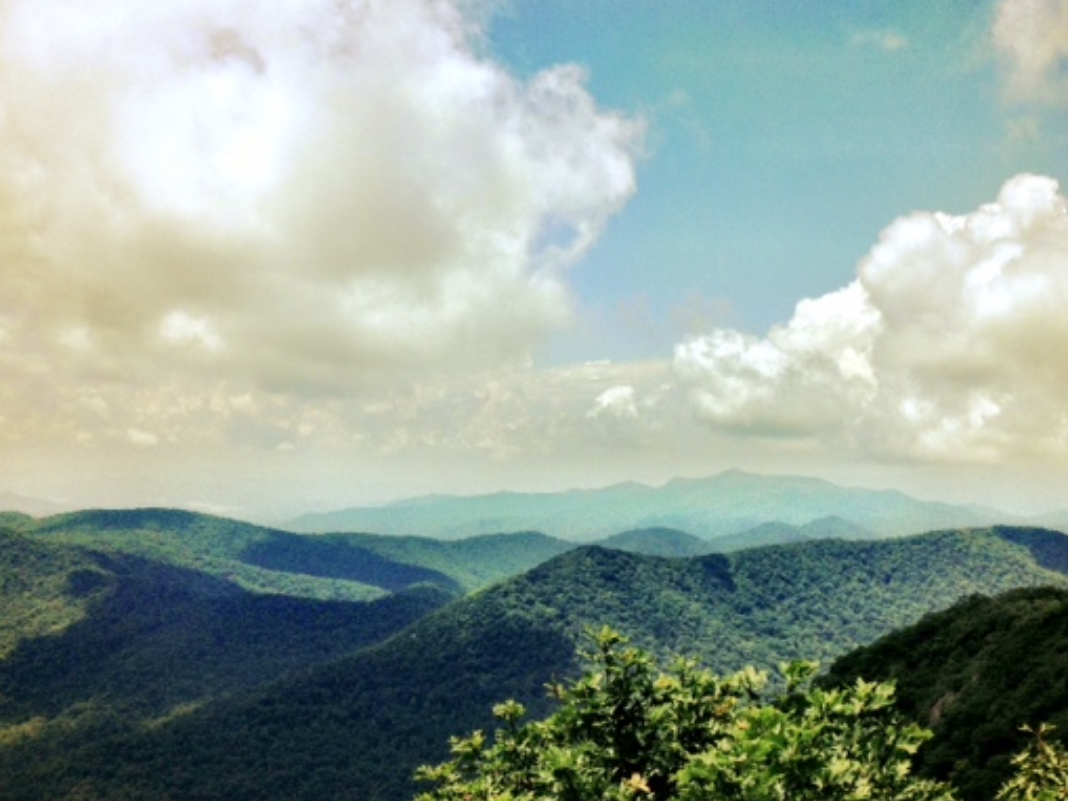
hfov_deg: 42.9
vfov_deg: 32.9
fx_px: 1358
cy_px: 424
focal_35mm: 44
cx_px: 585
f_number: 2.4
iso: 50
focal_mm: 4.28
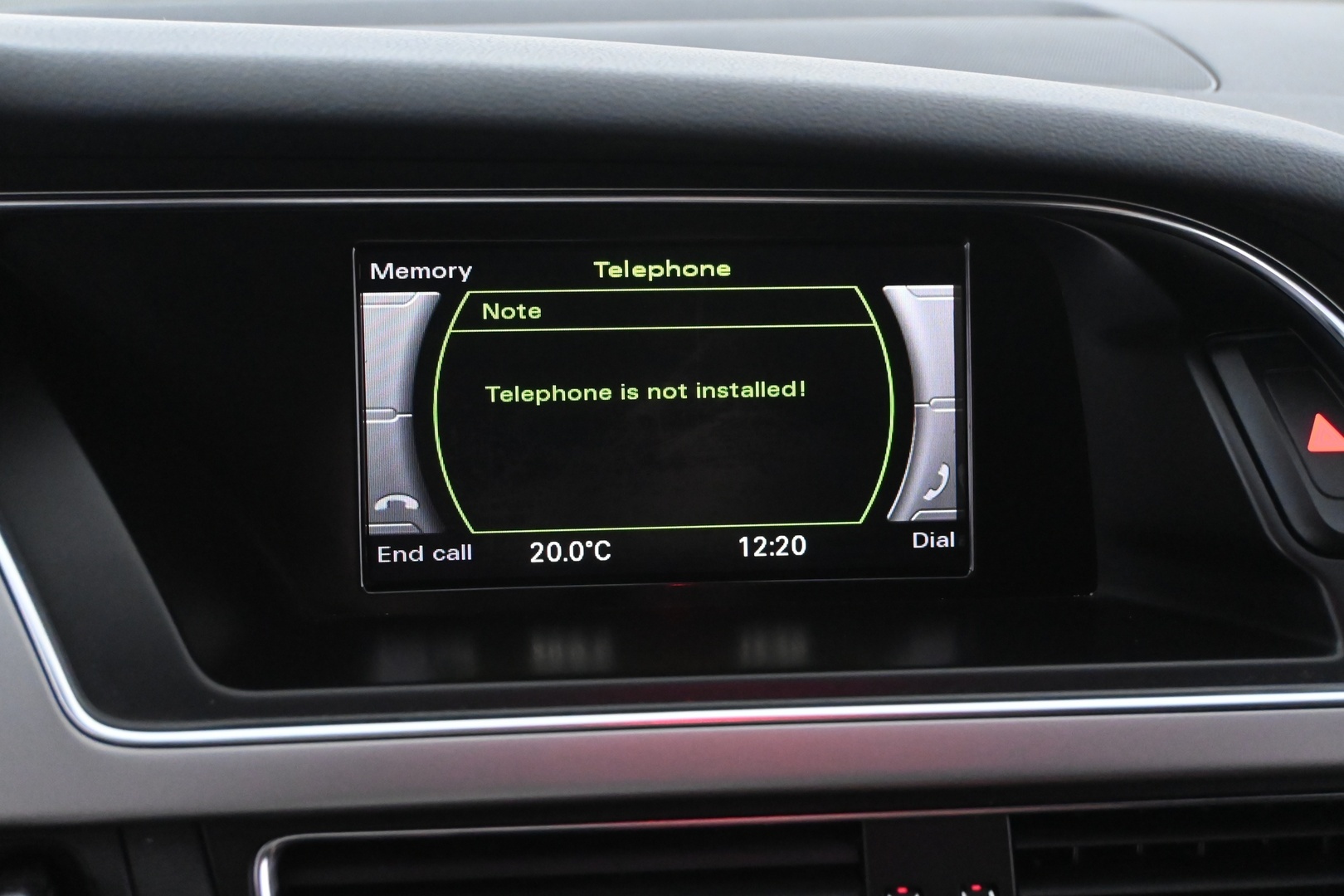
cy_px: 448
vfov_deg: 34.2
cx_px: 672
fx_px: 1456
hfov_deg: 49.6
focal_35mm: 39
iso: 6400
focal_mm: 26
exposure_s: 1/40
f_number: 5
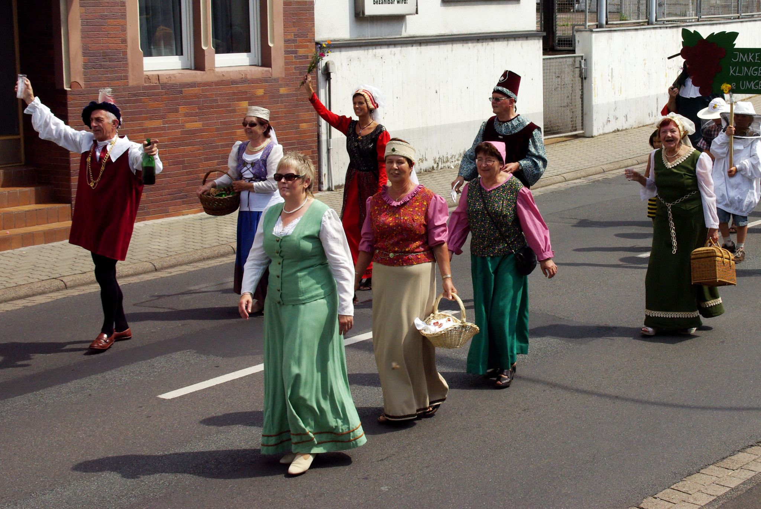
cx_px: 380
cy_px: 254
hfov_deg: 33.4
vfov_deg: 22.7
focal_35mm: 60
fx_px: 1270
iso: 400
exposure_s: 1/1000
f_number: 8
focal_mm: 40
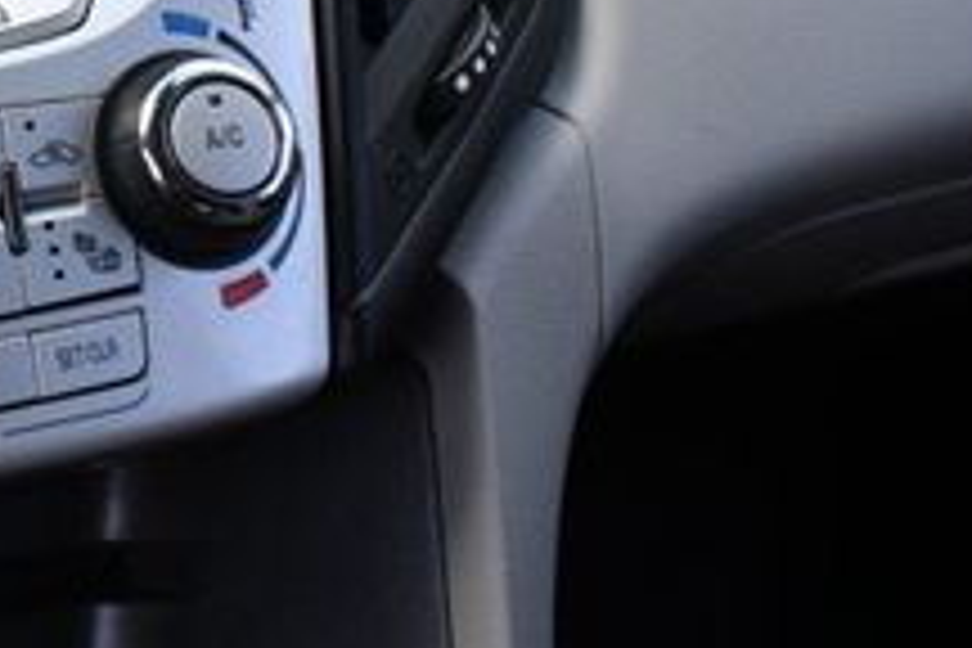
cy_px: -194
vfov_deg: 16.2
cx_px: -328
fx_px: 2160
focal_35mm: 80
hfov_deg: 22.4
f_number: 5.6
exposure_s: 1/250
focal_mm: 18
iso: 250
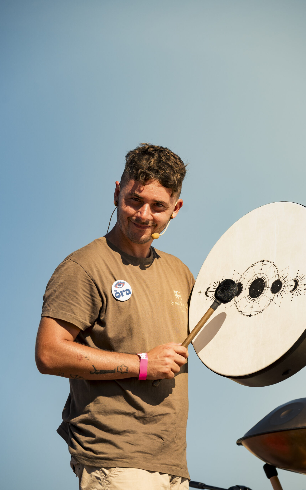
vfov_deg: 11.9
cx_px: 160
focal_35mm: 177
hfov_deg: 7.4
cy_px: 244
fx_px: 2355
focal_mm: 115
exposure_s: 1/640
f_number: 7.1
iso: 100
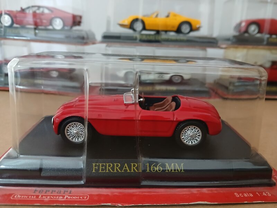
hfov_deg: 67.3
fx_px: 208
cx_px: 138
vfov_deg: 53.1
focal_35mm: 26
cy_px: 104
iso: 500
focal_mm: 3.98
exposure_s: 1/20
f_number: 1.8
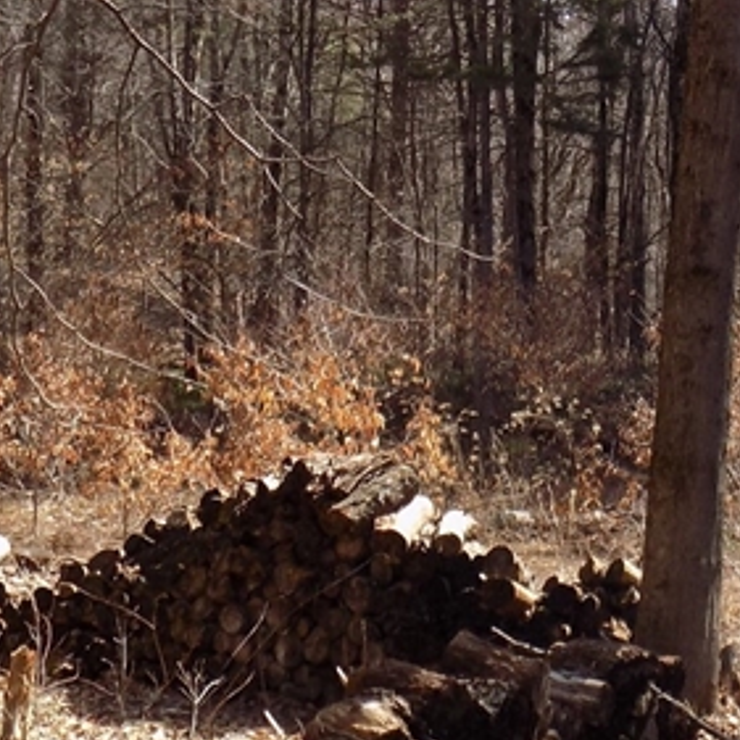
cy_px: 329
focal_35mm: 74
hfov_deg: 22.7
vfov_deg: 23.3
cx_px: 677
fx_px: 1790
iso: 80
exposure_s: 1/320
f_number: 3.1
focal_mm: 4
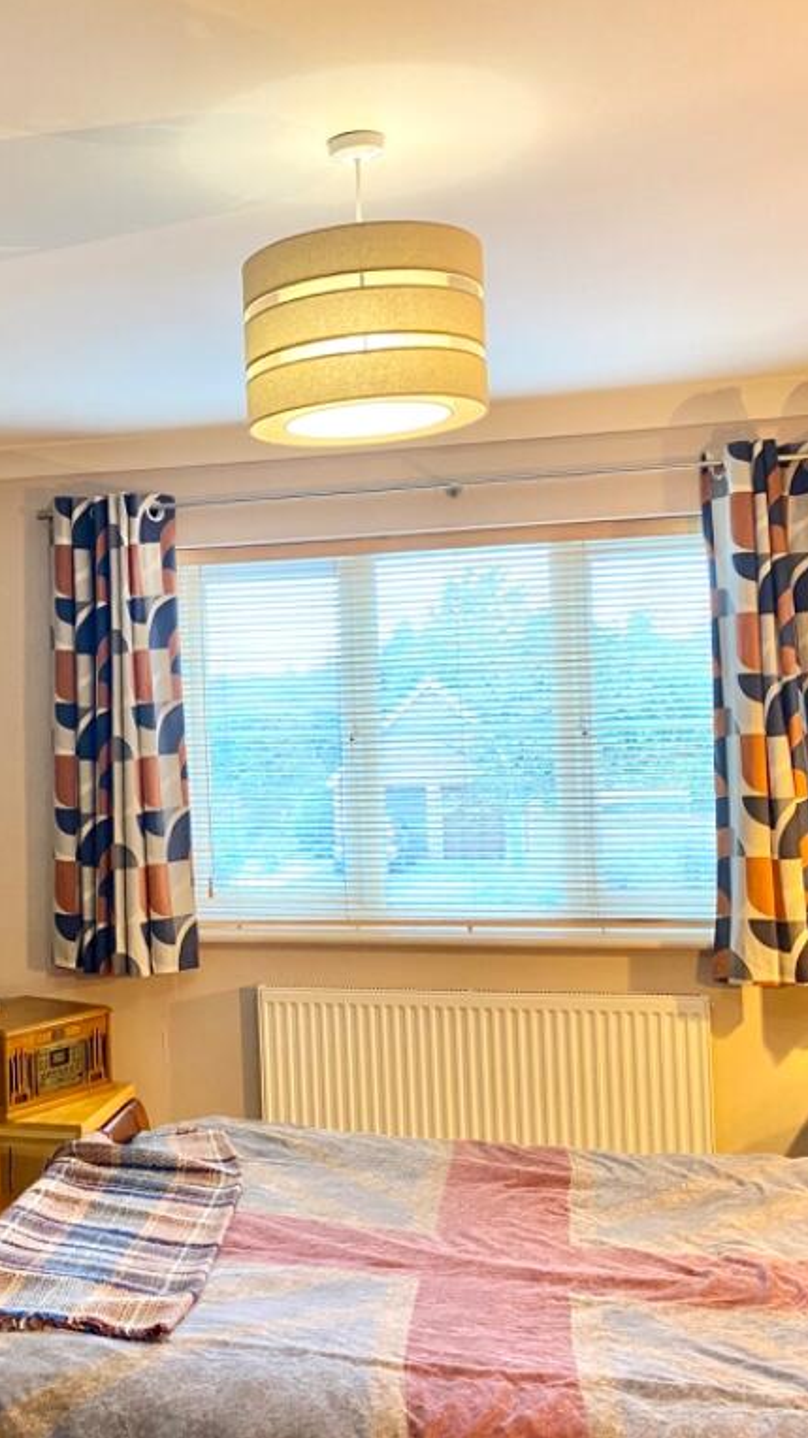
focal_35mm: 38
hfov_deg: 29.9
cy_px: 716
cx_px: 85
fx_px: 1448
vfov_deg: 52.8
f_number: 1.8
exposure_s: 1/50
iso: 250
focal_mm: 4.25
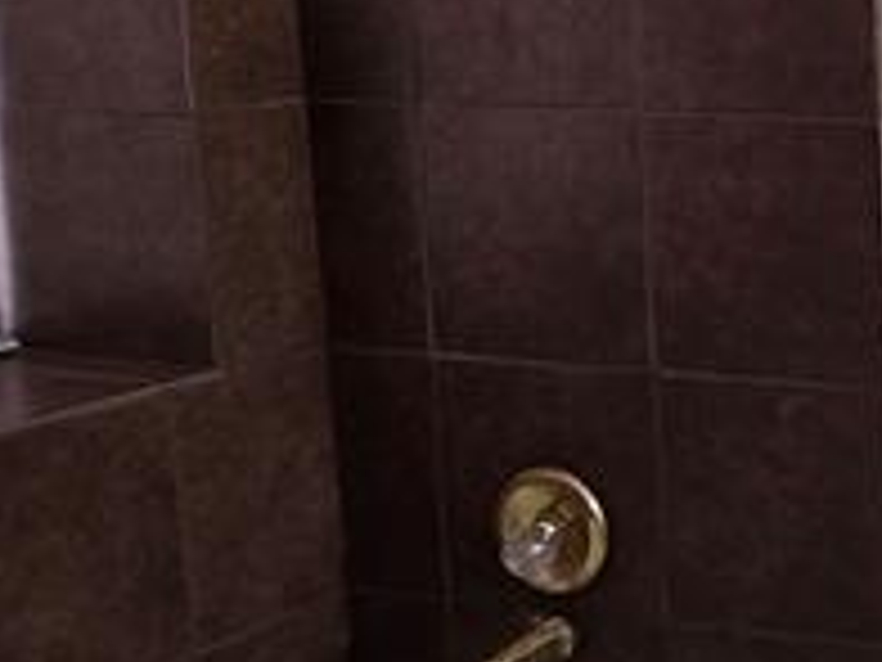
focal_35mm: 68
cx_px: 1400
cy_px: 180
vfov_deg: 21.5
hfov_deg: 22.3
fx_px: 1733
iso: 125
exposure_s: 1/120
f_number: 1.9
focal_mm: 2.2
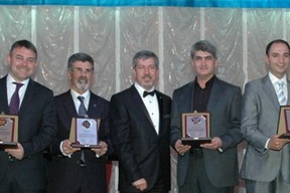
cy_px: 162
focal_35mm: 83
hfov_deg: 24.3
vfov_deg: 16.3
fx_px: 668
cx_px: 197
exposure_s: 1/60
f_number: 6.3
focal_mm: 29
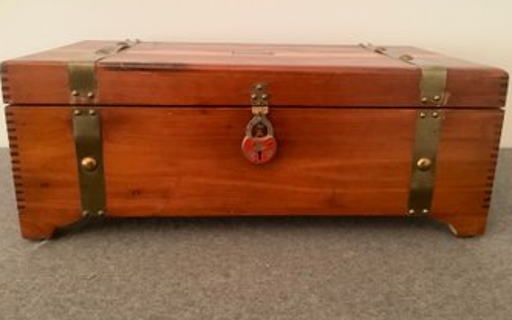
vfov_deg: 37.2
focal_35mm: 34
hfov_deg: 56.7
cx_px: 256
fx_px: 475
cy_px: 134
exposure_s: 1/30
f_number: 2.4
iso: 400
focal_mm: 3.3
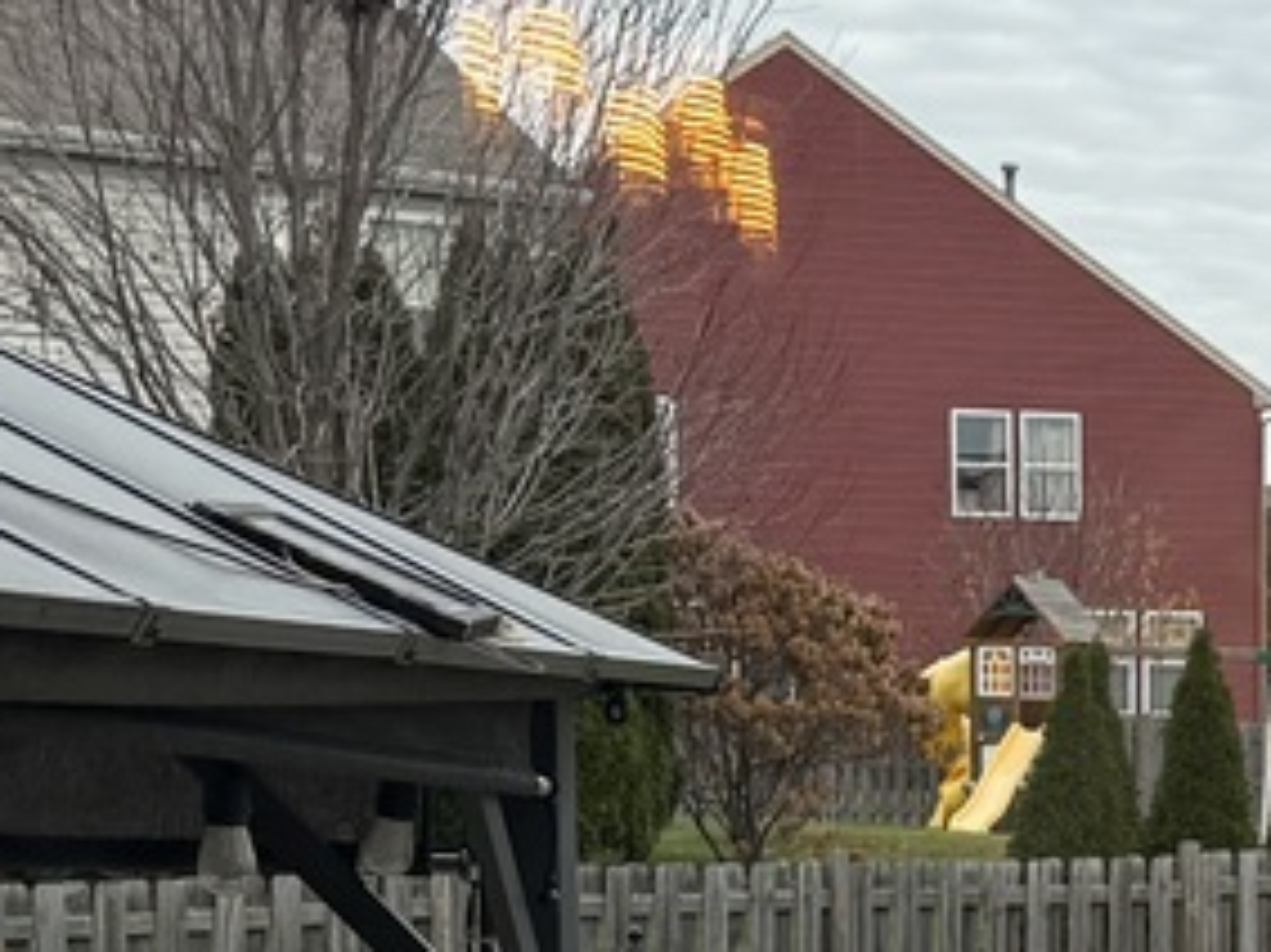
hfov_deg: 15.6
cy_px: 1257
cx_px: 1514
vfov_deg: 11.8
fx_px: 4478
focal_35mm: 122
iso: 80
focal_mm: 6.76
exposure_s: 1/1385
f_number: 1.78
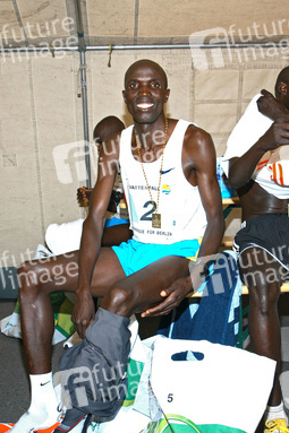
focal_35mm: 47
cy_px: 214
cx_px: 144
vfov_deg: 41.9
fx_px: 566
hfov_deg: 28.6
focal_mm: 30
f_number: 7.1
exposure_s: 1/160
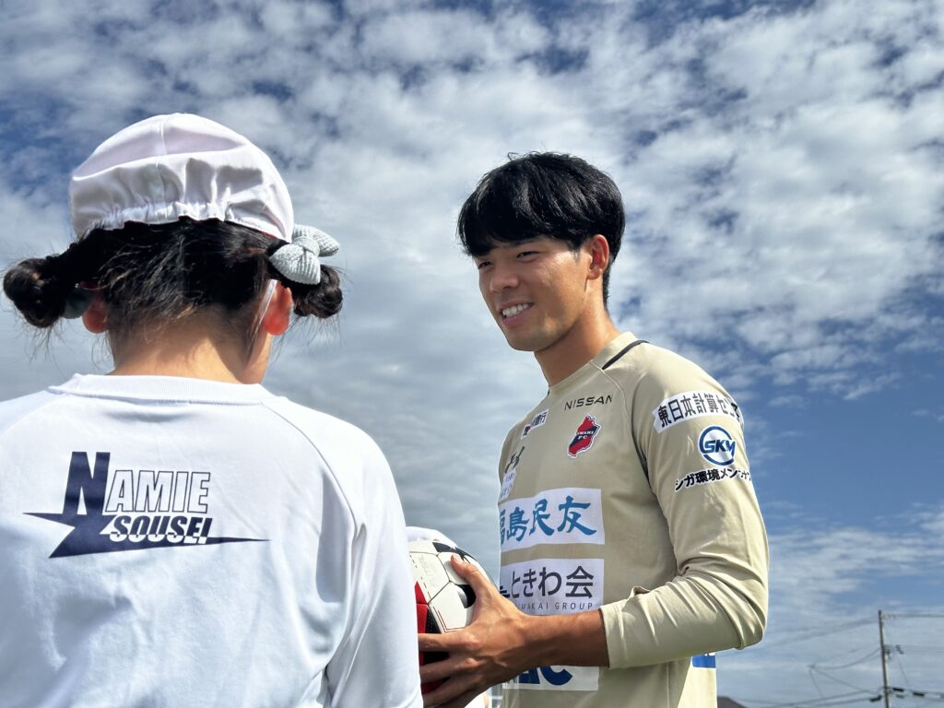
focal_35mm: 48
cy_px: 354
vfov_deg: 30.3
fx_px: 1309
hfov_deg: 39.7
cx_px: 472
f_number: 1.78
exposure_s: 1/9804
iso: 64
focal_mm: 6.86
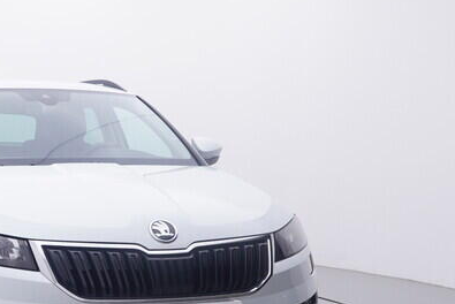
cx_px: 13
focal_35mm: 58
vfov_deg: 23.1
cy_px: 230
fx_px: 737
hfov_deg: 31.9
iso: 200
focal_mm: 15
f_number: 5
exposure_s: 1/80
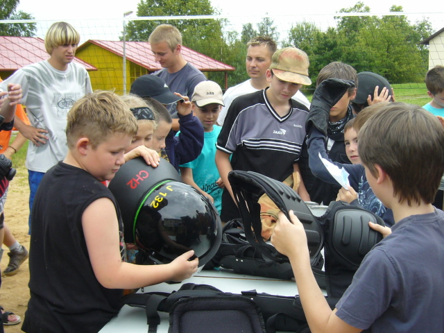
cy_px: 166
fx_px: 705
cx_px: 222
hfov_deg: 34.9
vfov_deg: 26.6
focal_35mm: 55
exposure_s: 1/500
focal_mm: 6.6
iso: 100
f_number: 3
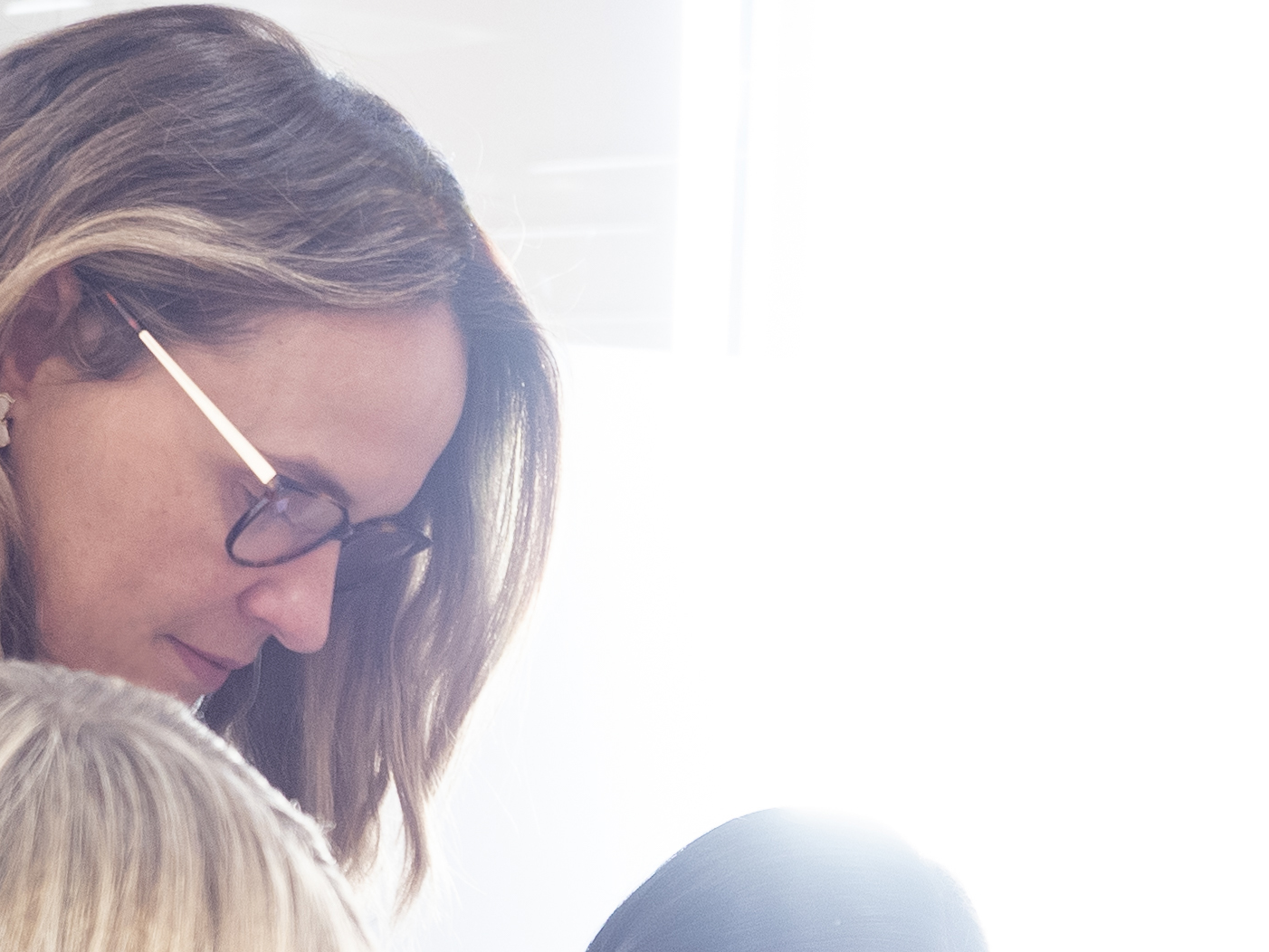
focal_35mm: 138
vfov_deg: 10.5
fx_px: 5060
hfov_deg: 14.2
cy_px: 1271
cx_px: 967
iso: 640
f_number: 3.2
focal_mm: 21
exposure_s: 1/100
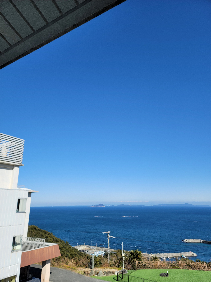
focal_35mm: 25
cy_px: 141
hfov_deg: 54.9
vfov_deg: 69.4
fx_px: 203
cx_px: 106
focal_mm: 7
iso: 20
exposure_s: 1/1139
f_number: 1.8
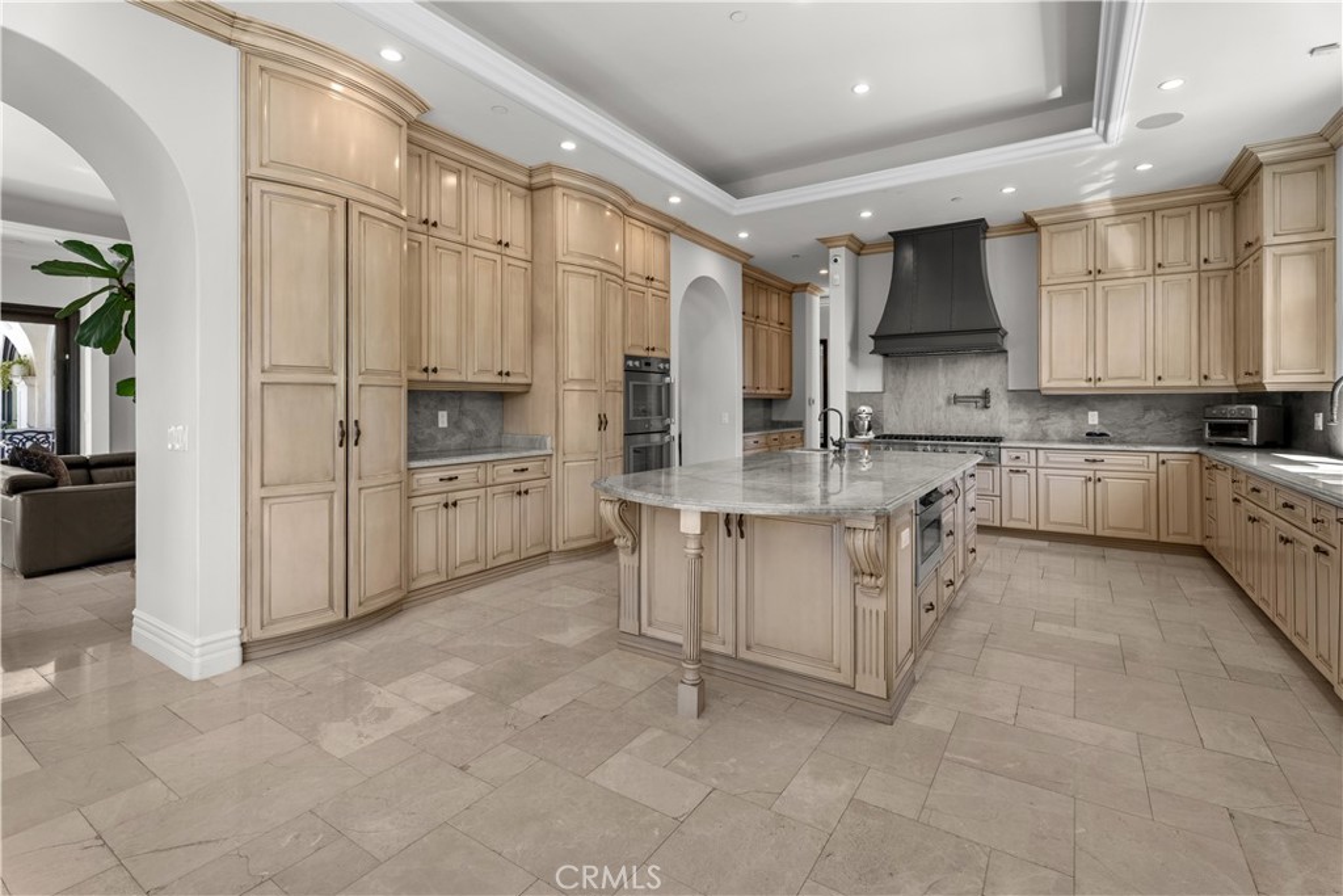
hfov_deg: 96.7
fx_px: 597
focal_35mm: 16
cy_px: 448
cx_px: 672
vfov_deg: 73.8
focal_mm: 16
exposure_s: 1/15
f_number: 8
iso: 800
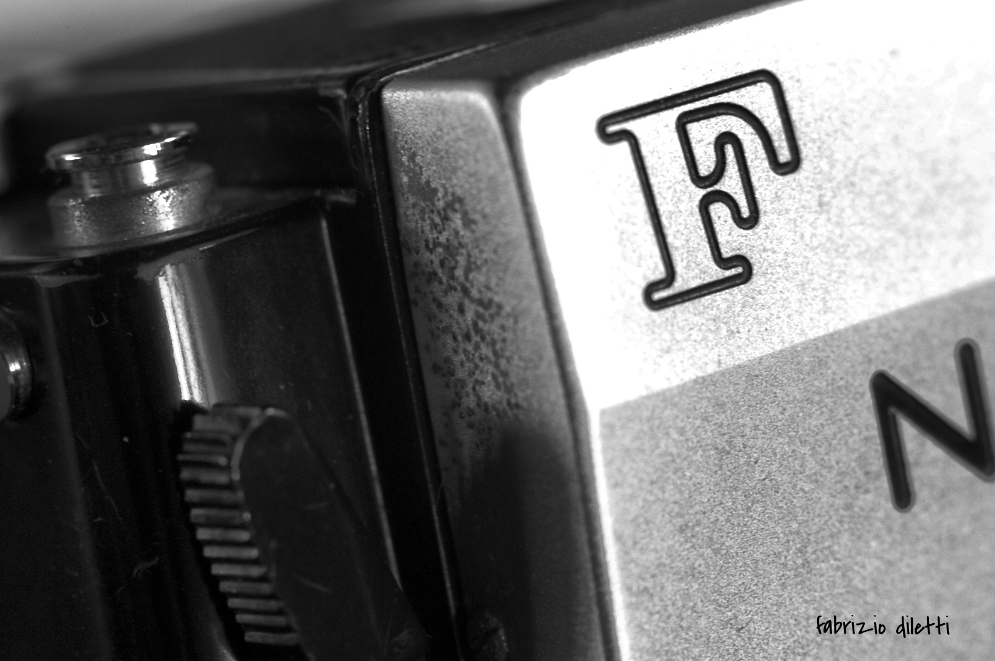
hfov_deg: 10.3
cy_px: 330
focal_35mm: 200
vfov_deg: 6.9
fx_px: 5523
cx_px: 498
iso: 2500
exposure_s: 1/2
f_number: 4
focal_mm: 200
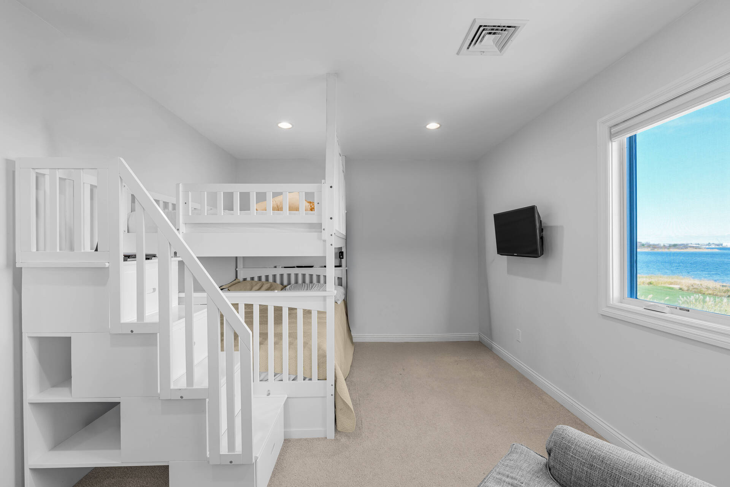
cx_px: 365
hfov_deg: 104.3
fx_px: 284
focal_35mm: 14
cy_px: 244
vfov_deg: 81.2
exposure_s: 1/3
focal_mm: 14
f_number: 9
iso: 250
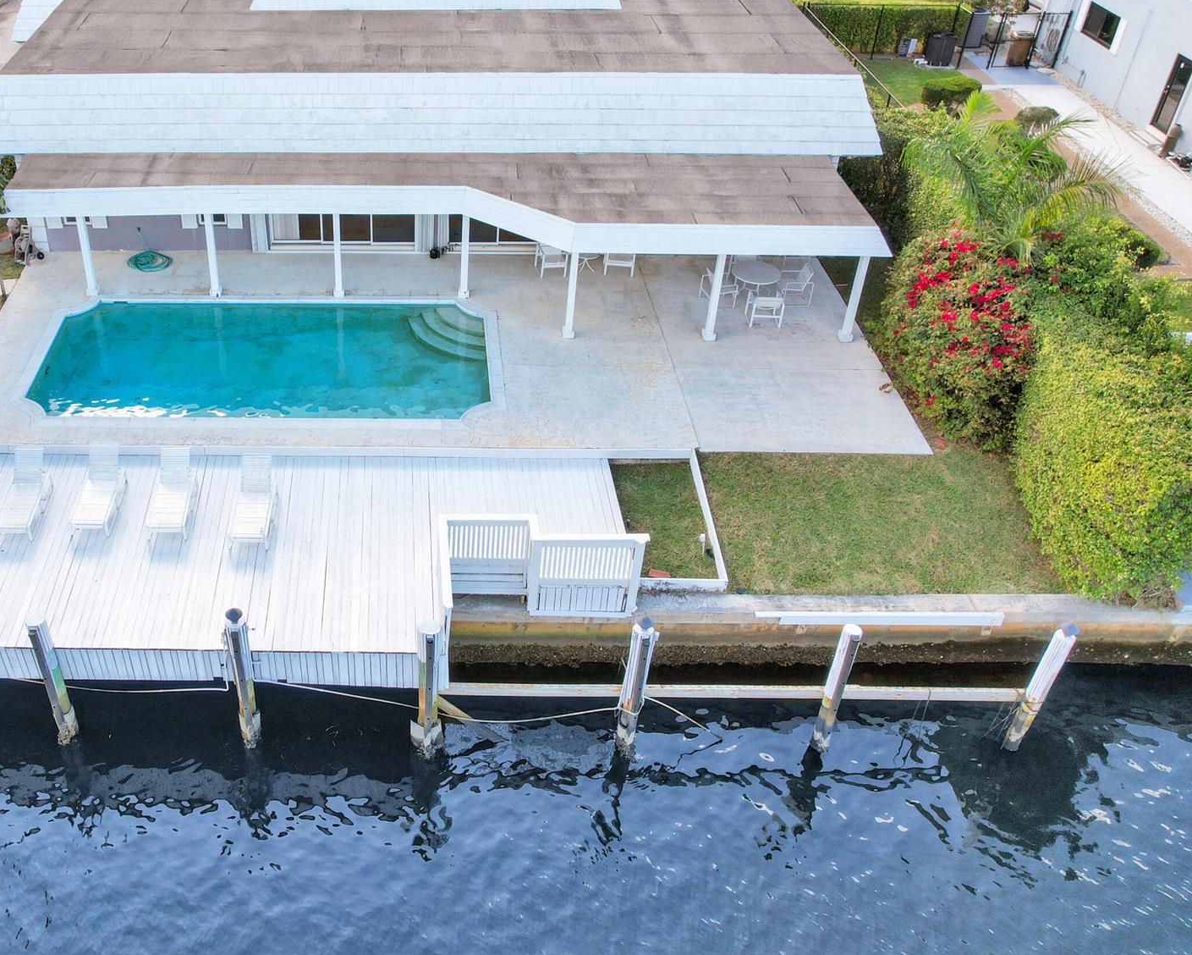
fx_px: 1059
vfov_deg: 48.4
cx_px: 373
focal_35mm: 30
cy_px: 426
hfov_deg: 57.1
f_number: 2.8
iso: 100
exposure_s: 1/350
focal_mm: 8.38
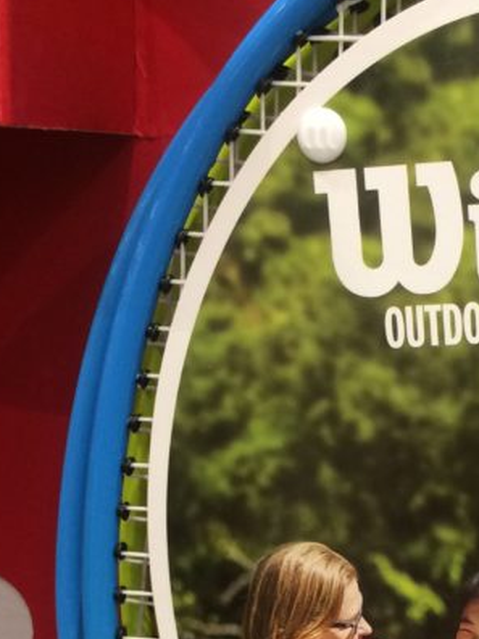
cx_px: 492
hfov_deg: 19.0
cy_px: 723
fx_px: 1384
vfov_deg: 24.1
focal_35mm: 75
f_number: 2.2
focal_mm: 4.15
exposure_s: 1/30
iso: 80
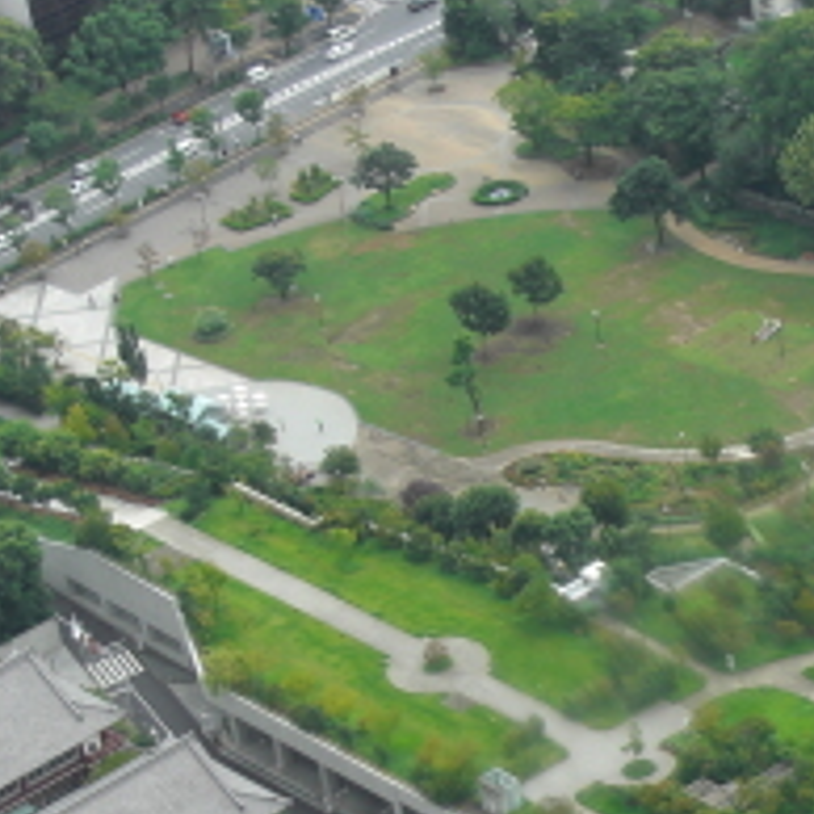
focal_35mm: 155
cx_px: 978
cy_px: 762
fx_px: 4124
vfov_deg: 11.2
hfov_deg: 11.1
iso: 80
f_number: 4
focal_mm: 14.2
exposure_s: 1/250
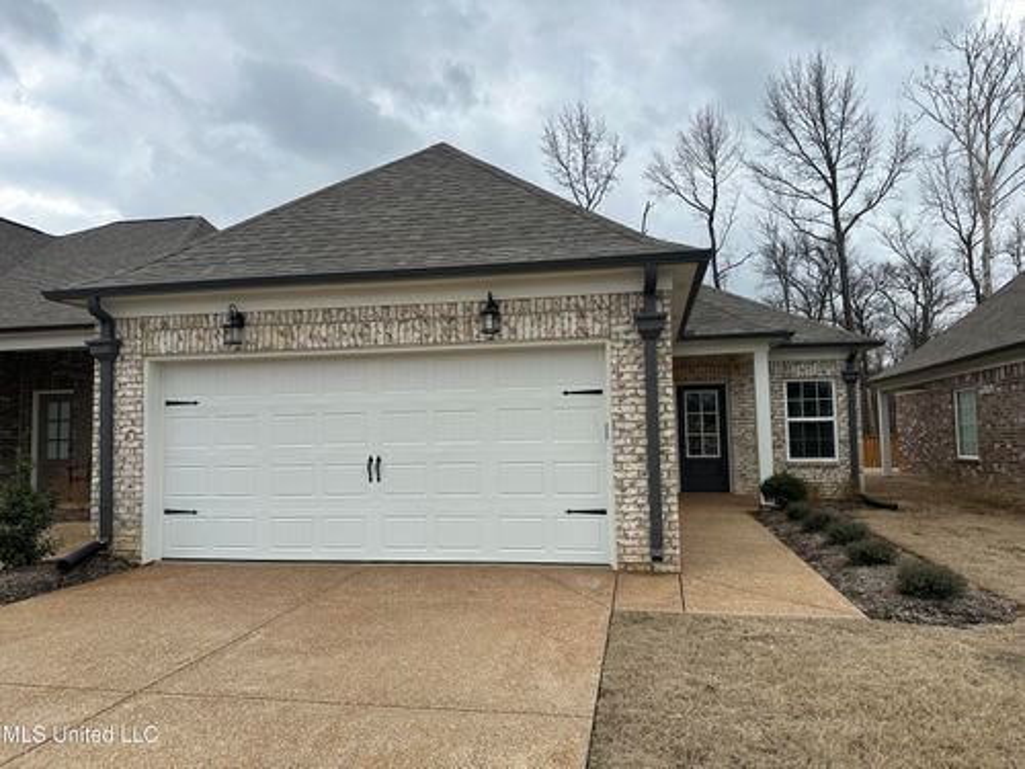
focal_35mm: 24
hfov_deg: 71.6
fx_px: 711
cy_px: 384
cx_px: 512
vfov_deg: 56.8
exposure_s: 1/2967
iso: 80
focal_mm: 6.86
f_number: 1.78
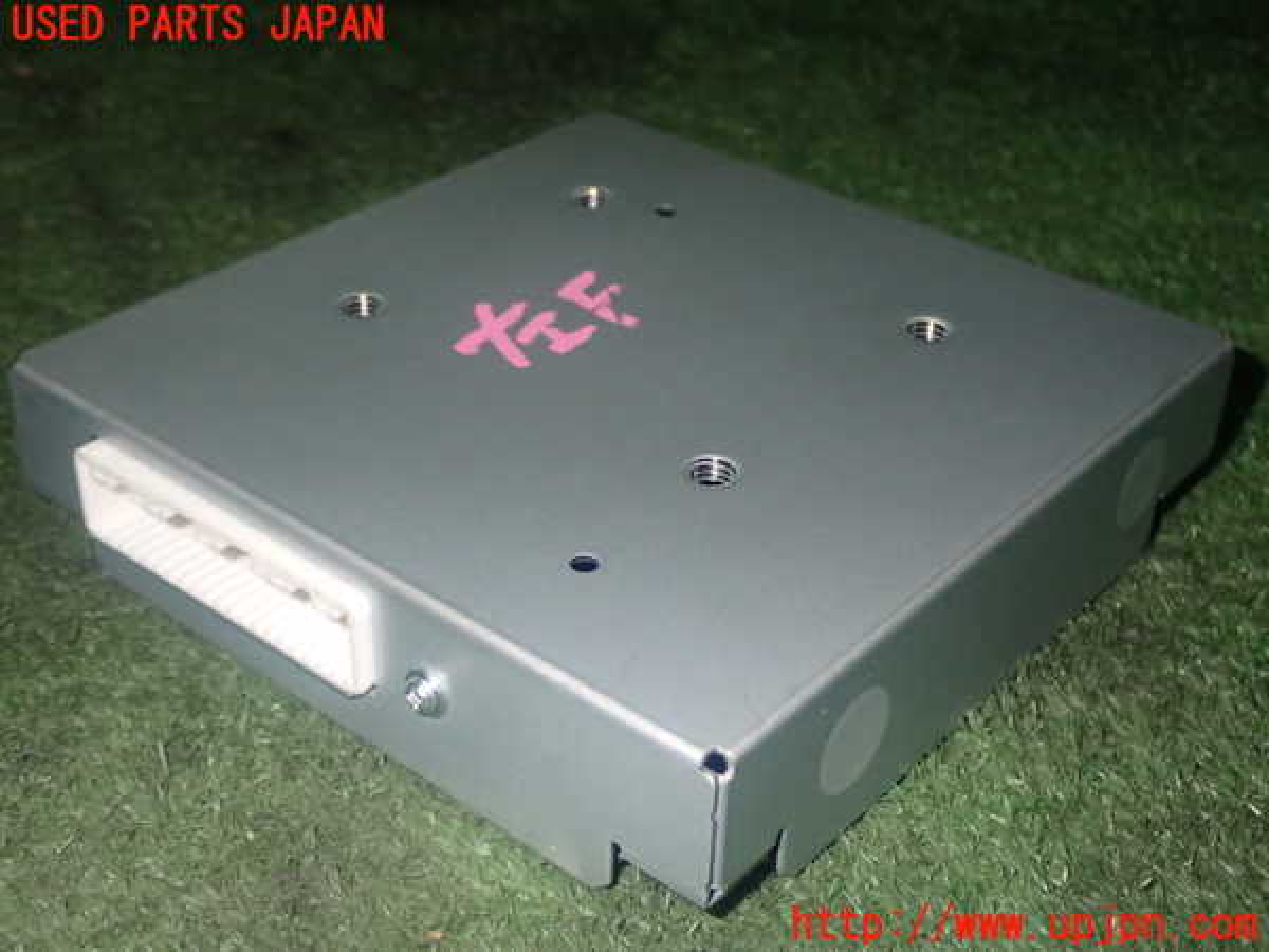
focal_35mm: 50
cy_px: 476
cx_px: 634
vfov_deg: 29.1
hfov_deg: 38.2
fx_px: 1833
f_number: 9
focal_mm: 9.01
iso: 640
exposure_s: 1/50
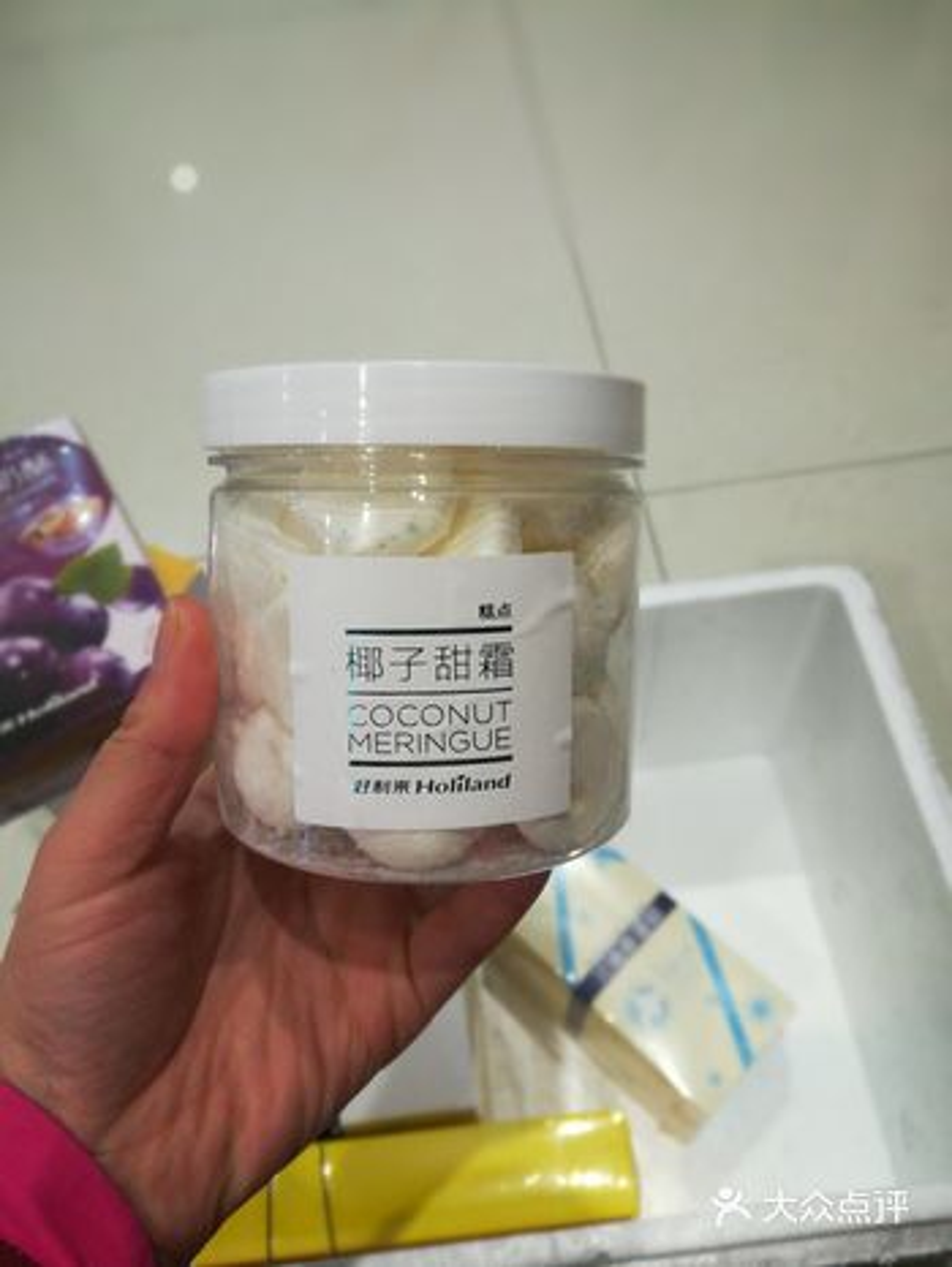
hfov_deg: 53.1
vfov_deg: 67.3
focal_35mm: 26
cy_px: 634
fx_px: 953
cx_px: 476
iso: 400
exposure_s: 1/25
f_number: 4
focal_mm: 3.83
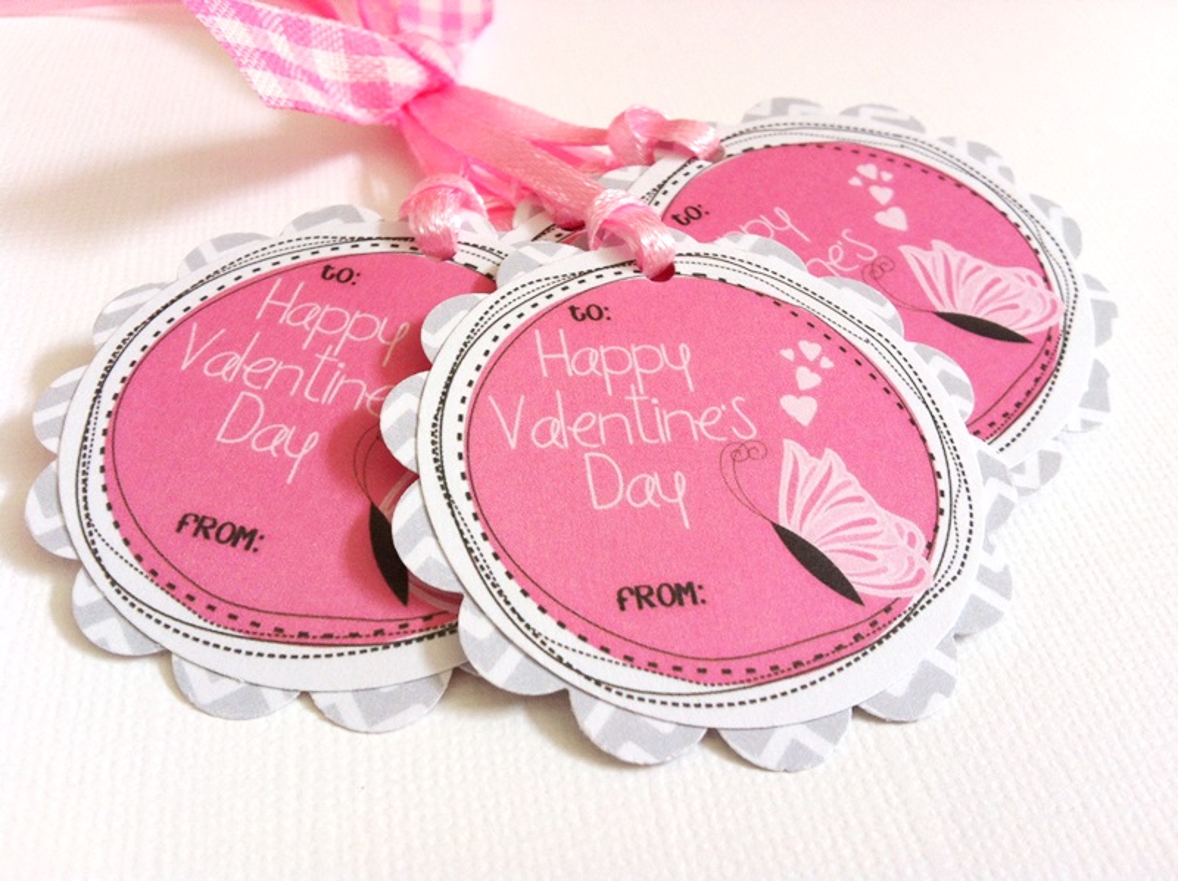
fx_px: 1190
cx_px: 589
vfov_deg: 40.6
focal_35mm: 35
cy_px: 440
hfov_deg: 52.7
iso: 80
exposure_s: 1/30
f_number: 2.8
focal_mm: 3.85
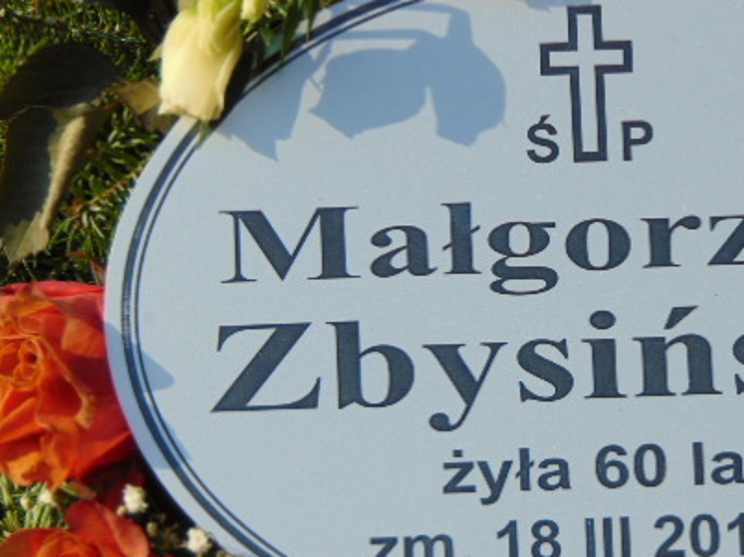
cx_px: 564
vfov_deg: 3.0
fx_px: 10504
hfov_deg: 4.1
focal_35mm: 489
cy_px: 333
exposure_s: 1/640
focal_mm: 55.1
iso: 80
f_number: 4.2
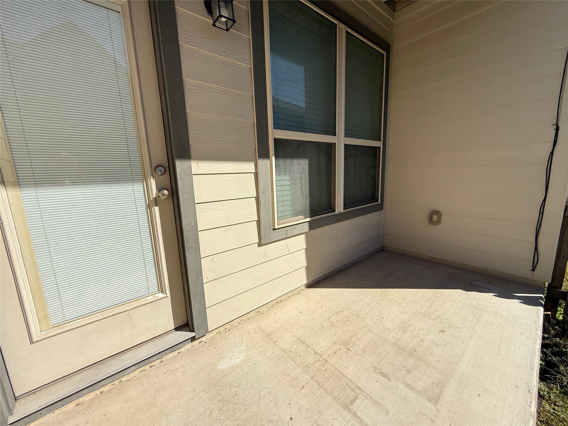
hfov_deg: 102.1
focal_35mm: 14
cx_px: 284
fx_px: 230
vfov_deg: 85.7
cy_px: 213
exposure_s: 1/2717
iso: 50
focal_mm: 2.22
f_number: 2.2
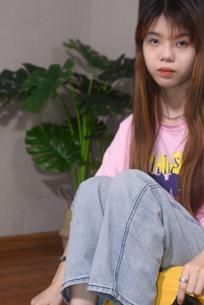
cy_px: 187
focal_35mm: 61
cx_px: 118
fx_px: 518
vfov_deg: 32.7
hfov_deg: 22.3
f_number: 5
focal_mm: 35
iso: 500
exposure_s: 1/100
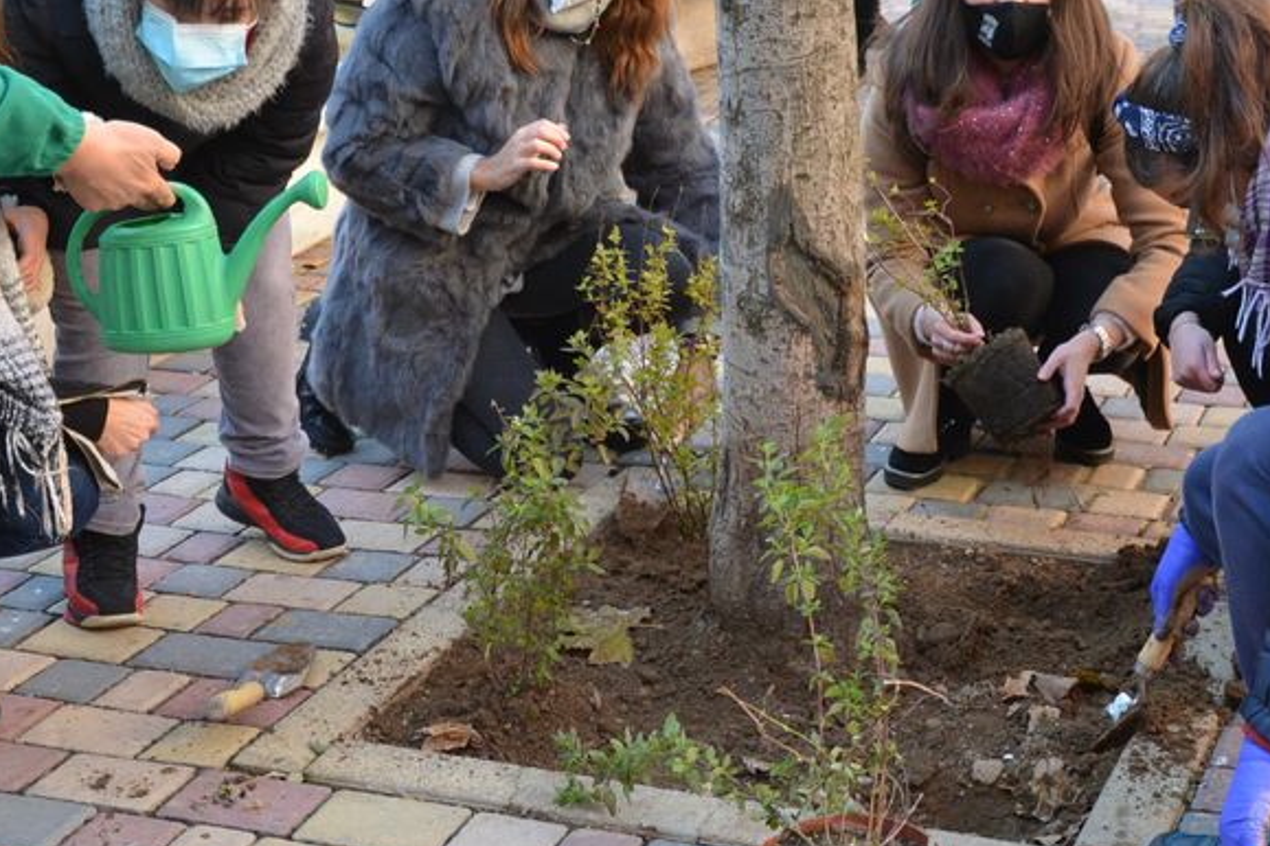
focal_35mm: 64
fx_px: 2258
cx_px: 737
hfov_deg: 31.4
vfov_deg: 21.2
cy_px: 411
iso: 1400
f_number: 4
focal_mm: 26
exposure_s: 1/250
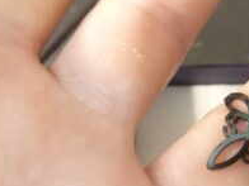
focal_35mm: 51
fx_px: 367
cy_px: 101
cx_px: 238
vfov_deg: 28.5
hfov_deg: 34.7
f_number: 3.3
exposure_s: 1/6
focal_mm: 4.1
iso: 400
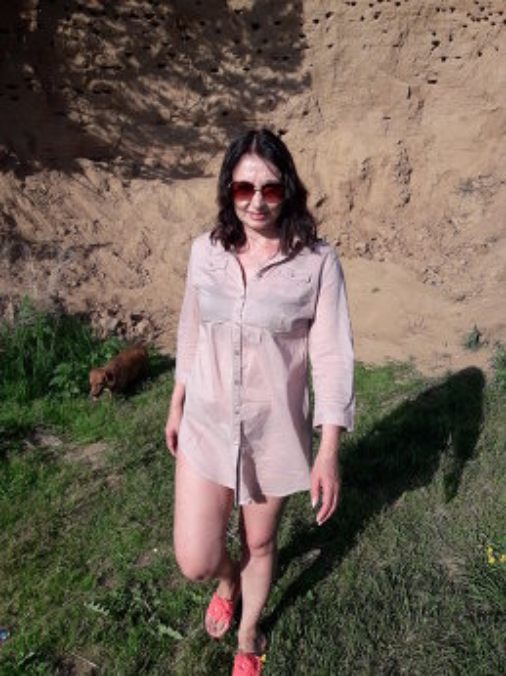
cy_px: 338
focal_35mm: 28
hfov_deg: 49.7
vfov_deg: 63.5
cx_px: 253
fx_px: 546
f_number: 1.9
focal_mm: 3.7
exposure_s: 1/1996
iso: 40
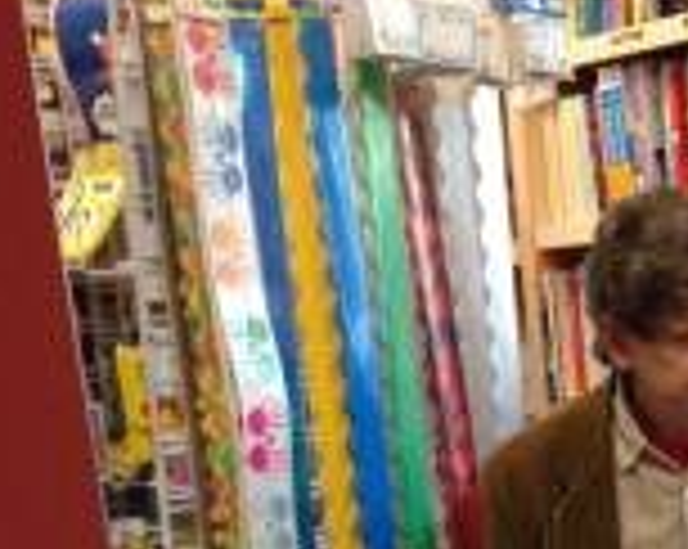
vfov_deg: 15.3
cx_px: 701
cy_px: 882
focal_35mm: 91
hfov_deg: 20.3
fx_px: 1851
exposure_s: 1/20
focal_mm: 4.12
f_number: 2.4
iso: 200
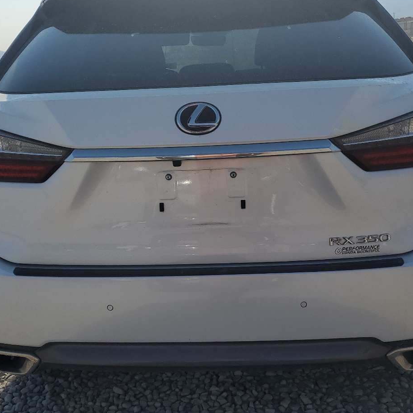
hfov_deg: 41.8
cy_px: 199
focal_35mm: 40
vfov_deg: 41.9
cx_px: 192
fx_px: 540
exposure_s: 1/10000
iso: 50
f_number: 1.5
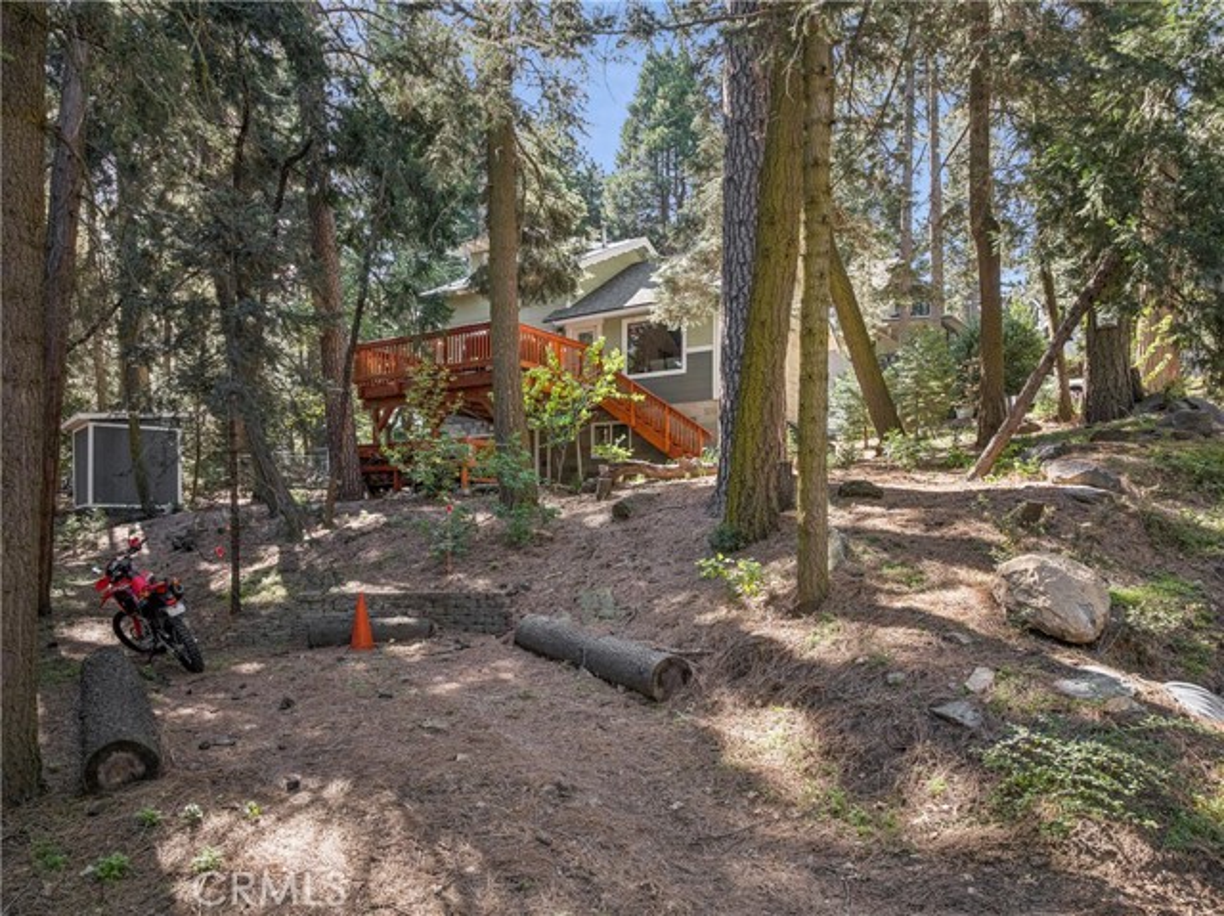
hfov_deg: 71.6
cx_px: 612
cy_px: 458
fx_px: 848
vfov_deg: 56.8
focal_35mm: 24
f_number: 2.8
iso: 200
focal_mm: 12.3
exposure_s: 1/15
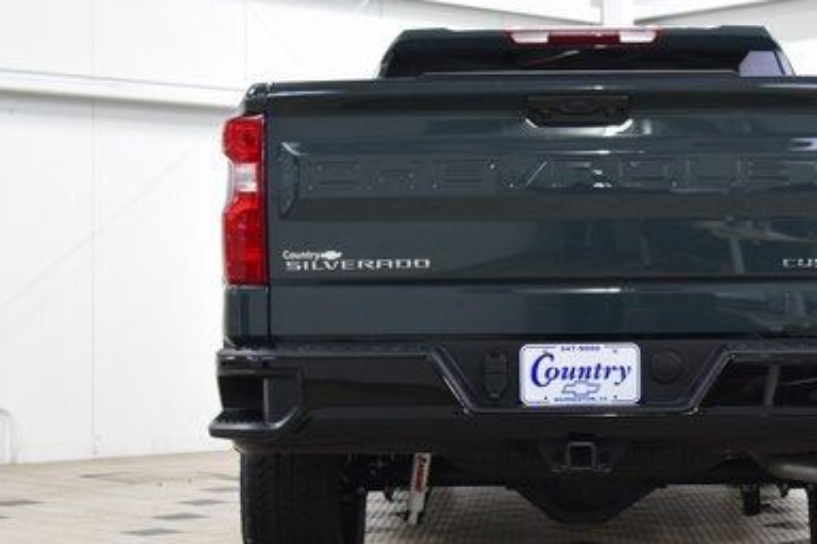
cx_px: 585
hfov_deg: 23.7
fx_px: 1929
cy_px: 286
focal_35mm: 85
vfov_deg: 16.1
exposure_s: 1/60
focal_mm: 34
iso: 1600
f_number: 4
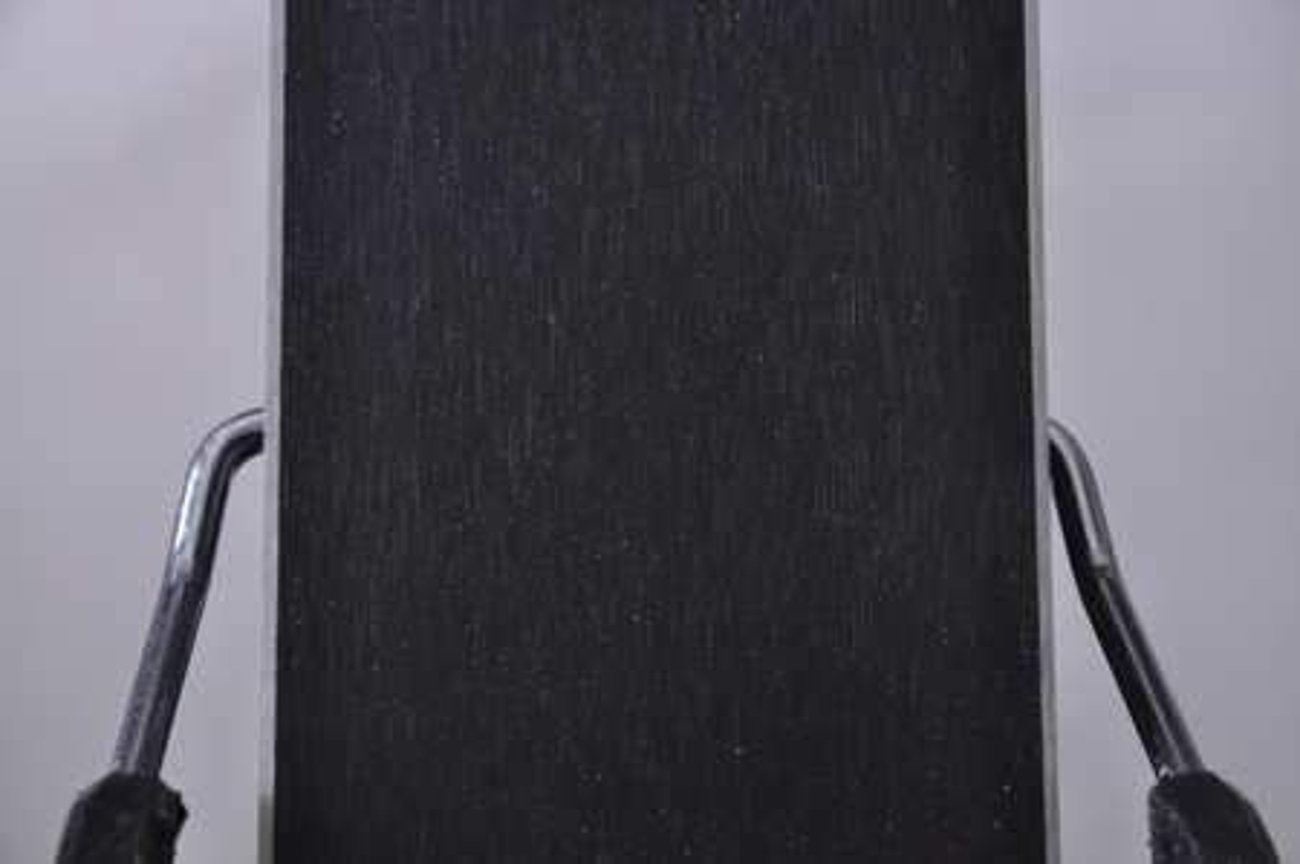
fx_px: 5681
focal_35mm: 158
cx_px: 650
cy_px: 432
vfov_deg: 8.7
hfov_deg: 13.1
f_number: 9.5
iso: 3200
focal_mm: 105
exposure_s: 1/125
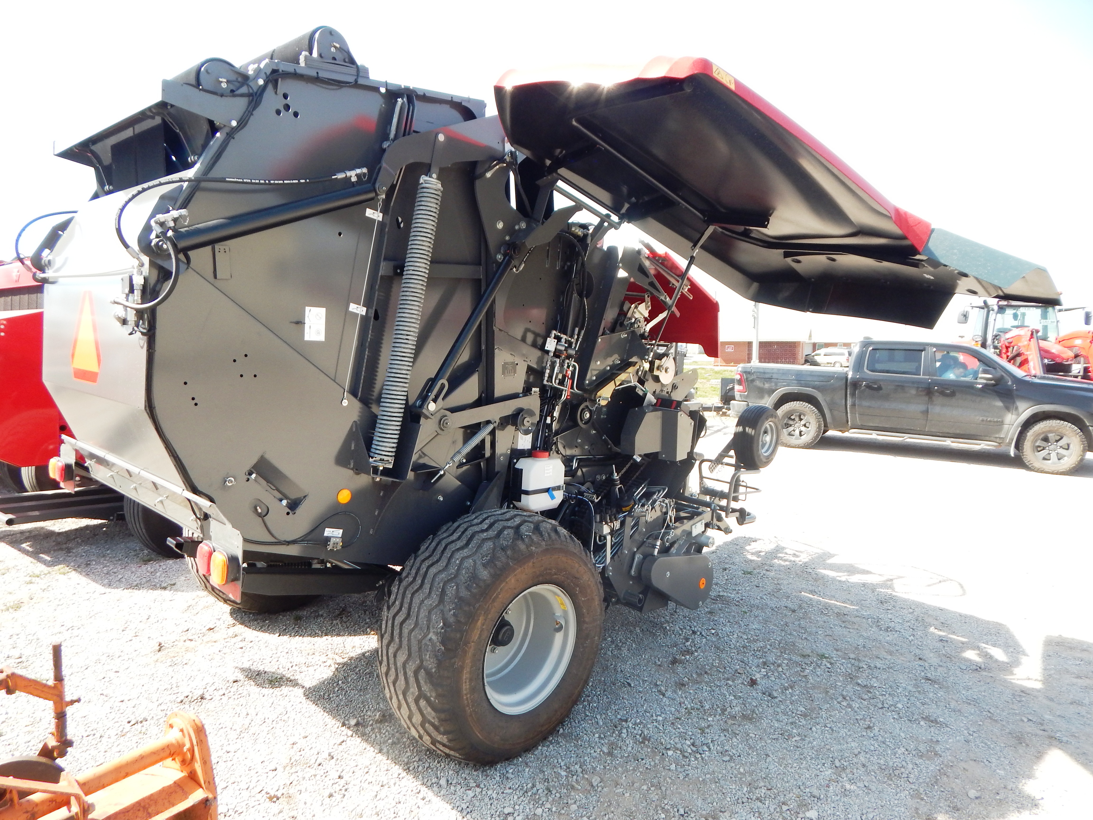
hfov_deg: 76.4
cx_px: 546
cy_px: 410
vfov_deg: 61.1
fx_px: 695
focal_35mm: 22
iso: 125
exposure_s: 1/400
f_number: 3
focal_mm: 4
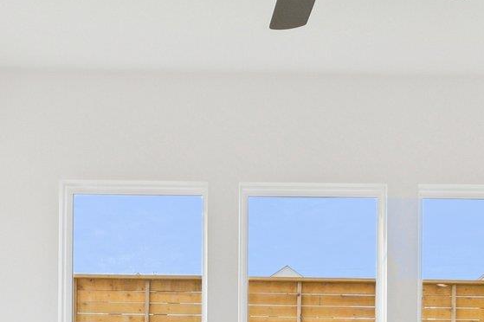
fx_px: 739
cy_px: 378
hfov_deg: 35.9
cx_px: 319
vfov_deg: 22.8
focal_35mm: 55
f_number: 8
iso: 400
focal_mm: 10
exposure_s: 1/160
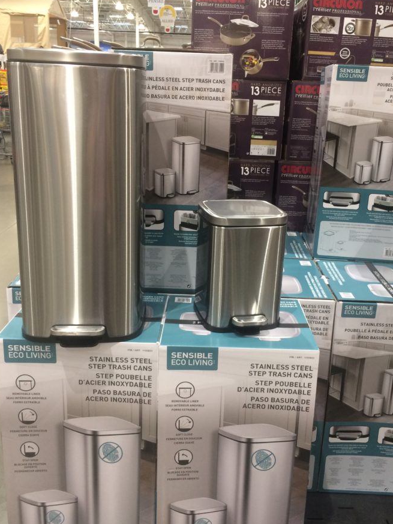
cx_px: 213
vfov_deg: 53.9
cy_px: 241
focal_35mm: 34
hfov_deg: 41.8
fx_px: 515
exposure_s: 1/30
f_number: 2.2
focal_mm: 4.15
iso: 125
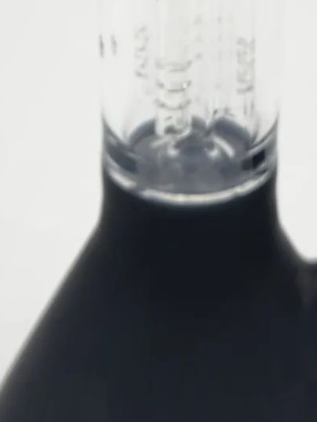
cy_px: -149
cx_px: 245
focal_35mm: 110
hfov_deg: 13.4
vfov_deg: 16.7
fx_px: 1344
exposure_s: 1/180
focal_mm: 6.4
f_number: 1.8
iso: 20
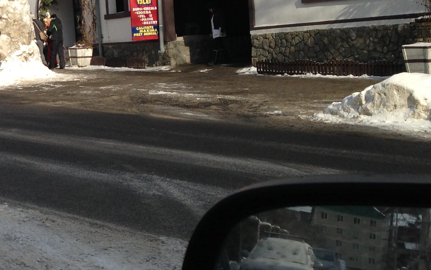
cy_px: 41
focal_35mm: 92
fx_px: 1081
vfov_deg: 14.1
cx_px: -79
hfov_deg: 21.1
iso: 50
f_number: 2.4
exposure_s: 1/1695
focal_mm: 4.13
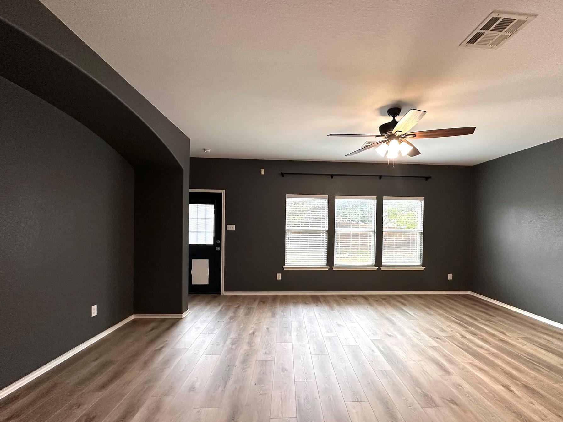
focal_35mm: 16
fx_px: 260
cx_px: 302
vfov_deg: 77.9
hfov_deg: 94.3
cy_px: 230
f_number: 2.2
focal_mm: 2.22
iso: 250
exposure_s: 1/120
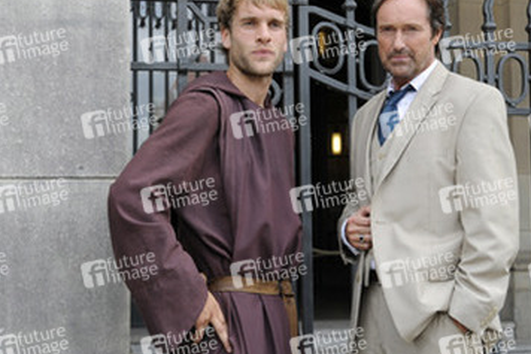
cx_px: 289
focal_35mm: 71
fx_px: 1047
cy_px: 158
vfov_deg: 19.2
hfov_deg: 28.5
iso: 250
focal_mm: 56
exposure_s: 1/200
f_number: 7.1
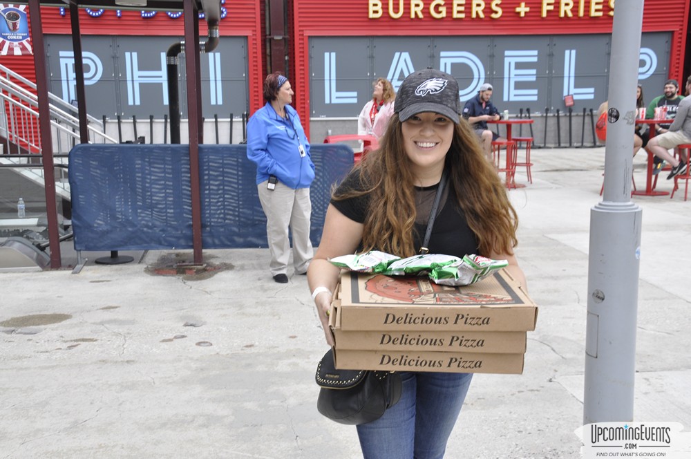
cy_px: 230
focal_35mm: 45
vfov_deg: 29.8
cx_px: 346
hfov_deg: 43.7
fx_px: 863
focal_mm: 30
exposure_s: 1/100
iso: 400
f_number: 10
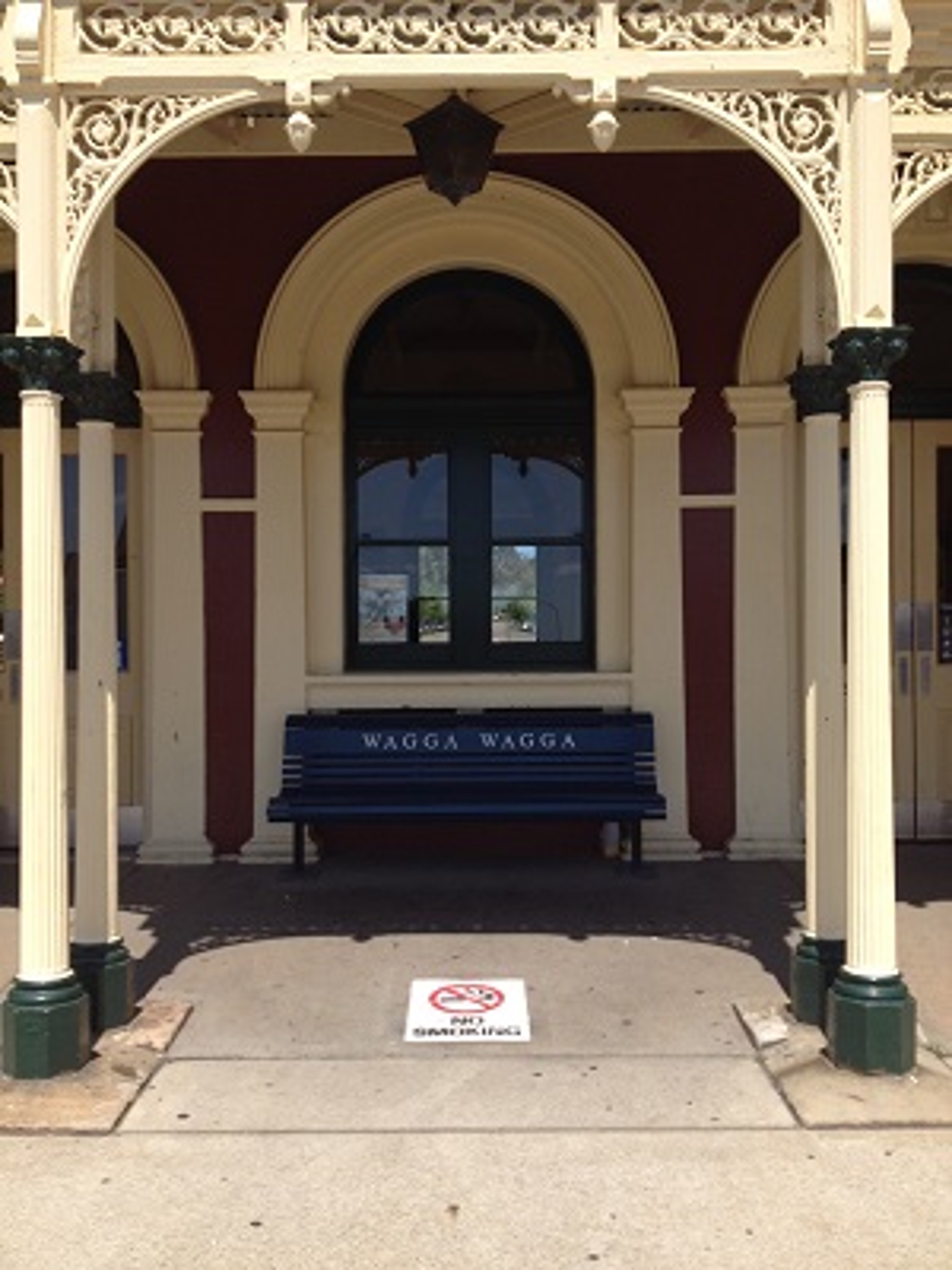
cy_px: 635
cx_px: 476
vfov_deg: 52.6
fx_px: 1283
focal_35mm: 35
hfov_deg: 40.7
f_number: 2.4
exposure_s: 1/1727
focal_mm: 4.28
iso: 50
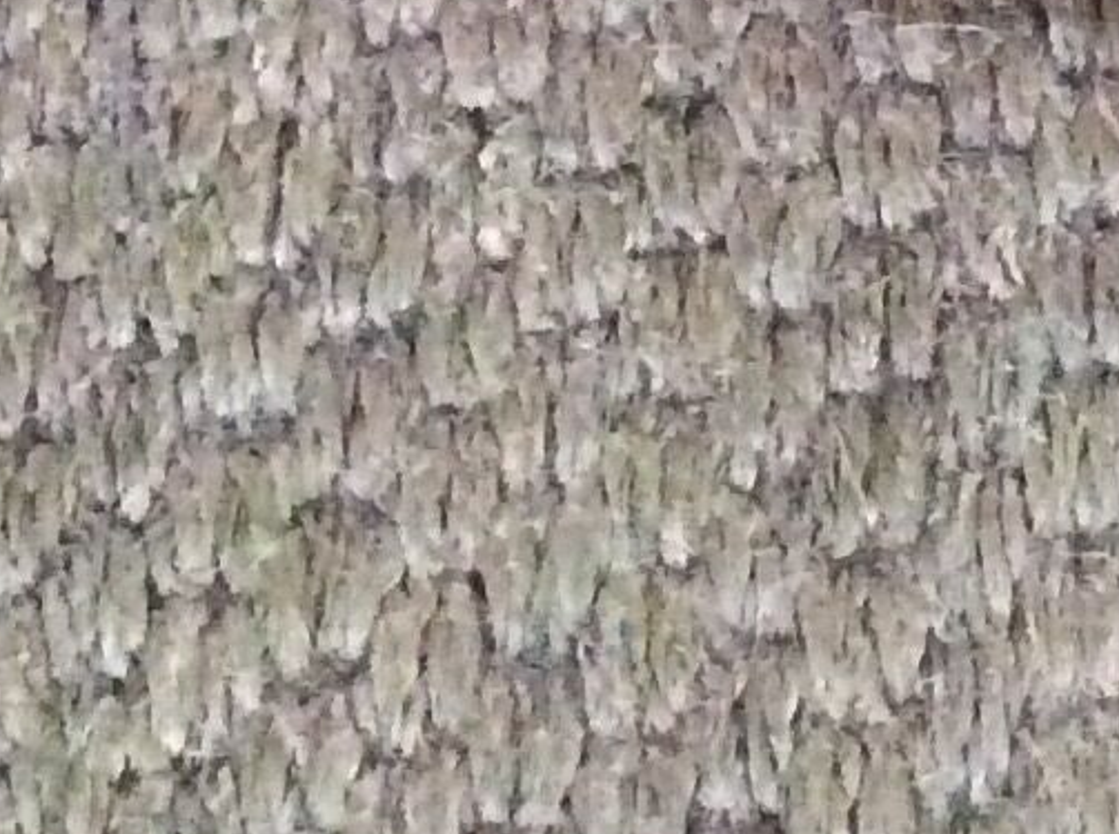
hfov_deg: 11.3
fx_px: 5322
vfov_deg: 8.4
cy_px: -974
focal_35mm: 165
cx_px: 1887
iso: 800
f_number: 2.4
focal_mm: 3.3
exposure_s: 1/17
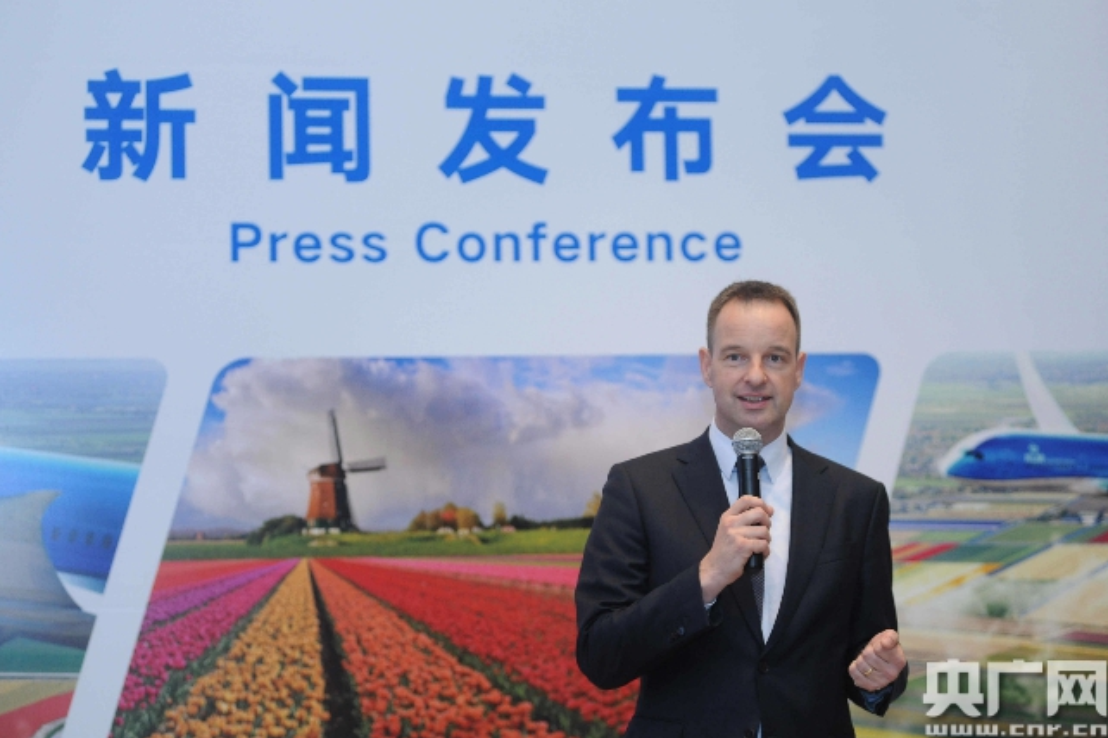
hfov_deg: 21.9
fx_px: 2862
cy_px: 369
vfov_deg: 14.7
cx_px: 557
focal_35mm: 93
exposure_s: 1/160
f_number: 3.2
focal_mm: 92
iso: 2000
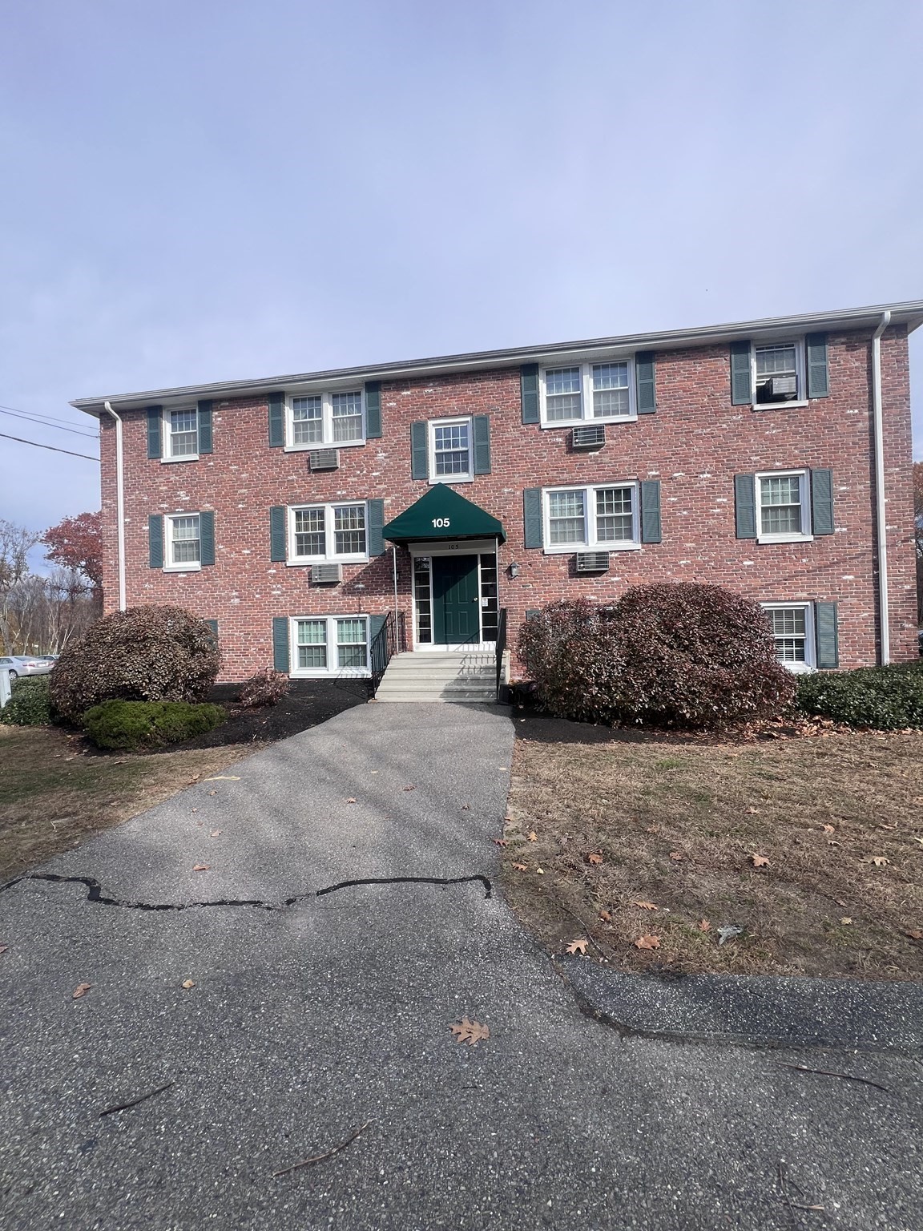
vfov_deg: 106.2
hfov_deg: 89.9
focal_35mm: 13
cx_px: 462
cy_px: 616
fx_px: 462
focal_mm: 1.57
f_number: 1.8
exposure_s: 1/978
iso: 32
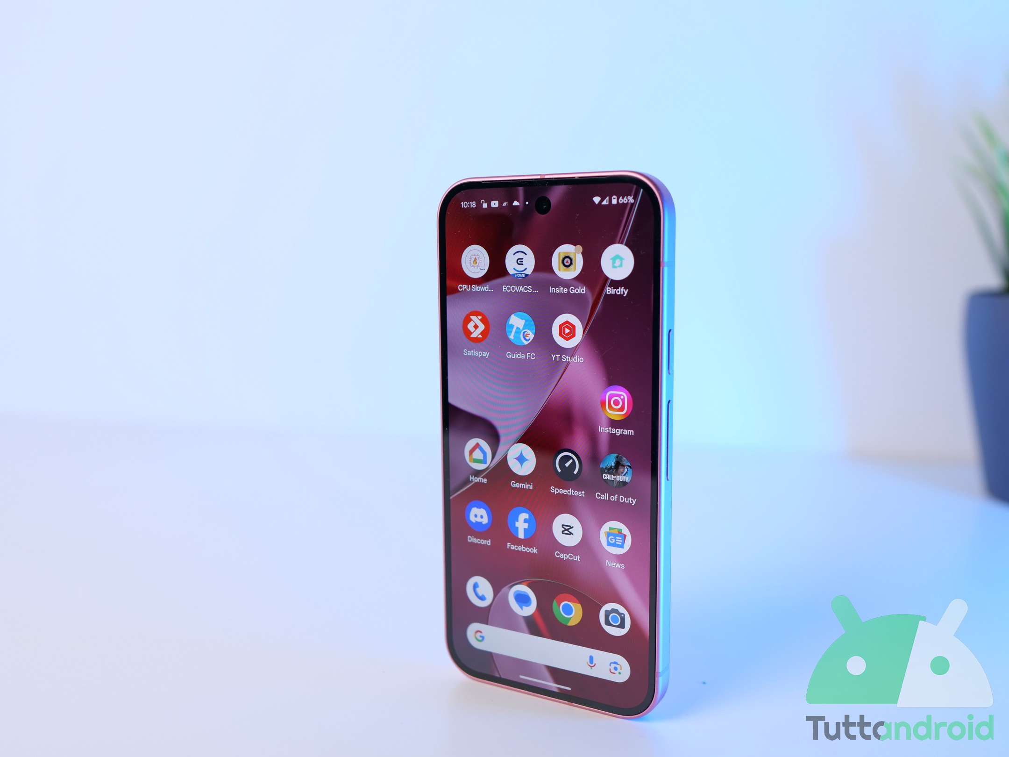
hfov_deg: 56.8
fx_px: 933
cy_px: 378
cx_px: 504
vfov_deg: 44.2
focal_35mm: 32
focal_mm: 16
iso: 200
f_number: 2.2
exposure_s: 1/100
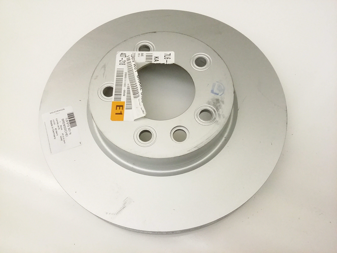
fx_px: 312
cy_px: 126
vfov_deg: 44.2
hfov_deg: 56.8
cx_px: 168
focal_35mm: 32
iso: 400
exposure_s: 1/15
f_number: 2.4
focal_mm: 3.4
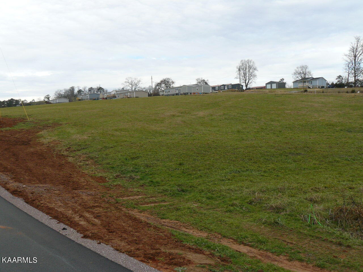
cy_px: 136
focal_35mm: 36
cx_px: 182
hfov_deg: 51.4
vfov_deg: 39.7
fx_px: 378
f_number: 5
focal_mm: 6
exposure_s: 1/200
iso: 100
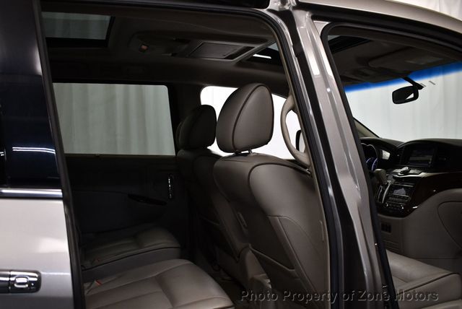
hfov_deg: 53.1
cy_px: 154
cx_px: 231
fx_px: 462
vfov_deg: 36.9
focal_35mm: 36
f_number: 3.5
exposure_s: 1/250
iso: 800
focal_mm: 18
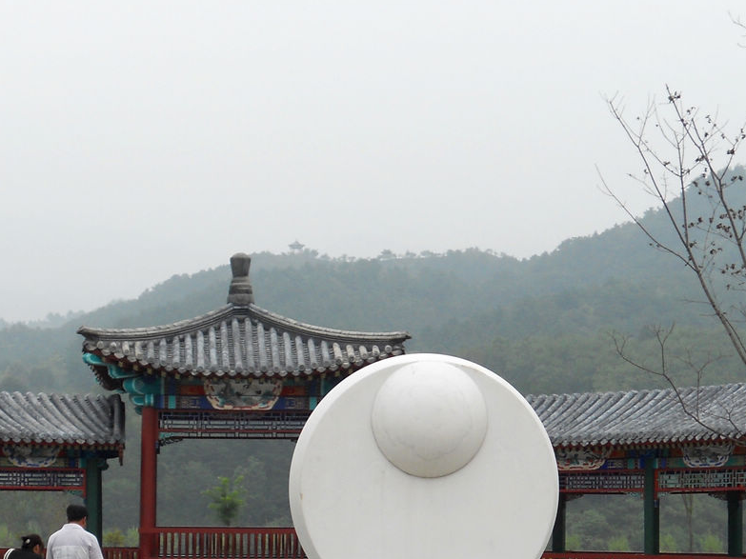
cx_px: 288
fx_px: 2025
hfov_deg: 20.8
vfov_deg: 15.5
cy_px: 546
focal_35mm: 94
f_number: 4.3
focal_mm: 8.2
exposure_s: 1/200
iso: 80
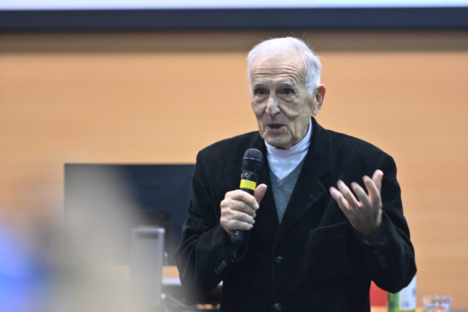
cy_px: 156
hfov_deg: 10.3
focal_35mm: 200
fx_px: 2599
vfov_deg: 6.9
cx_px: 234
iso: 1600
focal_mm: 200
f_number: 2.8
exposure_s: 1/60
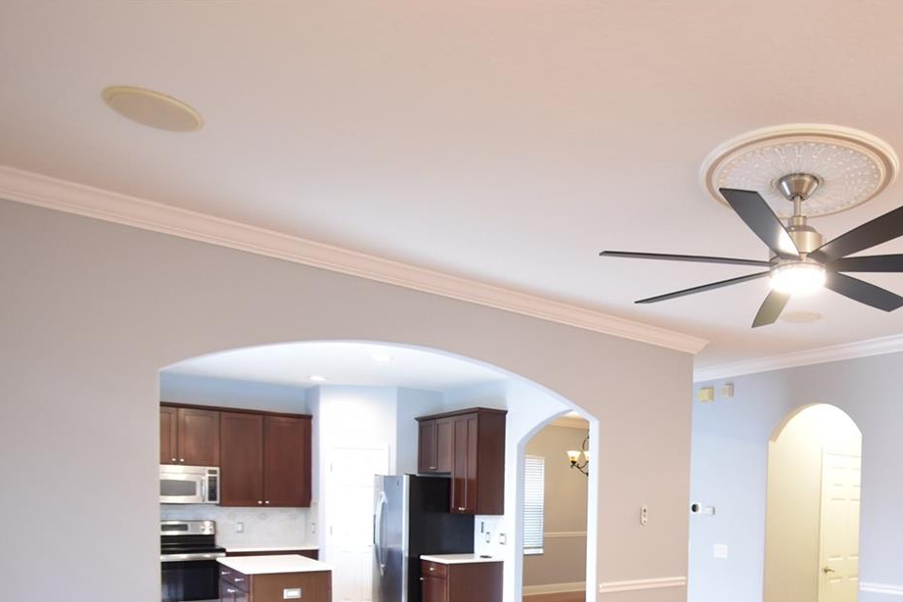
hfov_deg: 64.3
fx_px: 652
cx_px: 701
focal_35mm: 26
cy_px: 519
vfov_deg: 45.8
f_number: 3.5
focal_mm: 10
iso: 800
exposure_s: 1/20
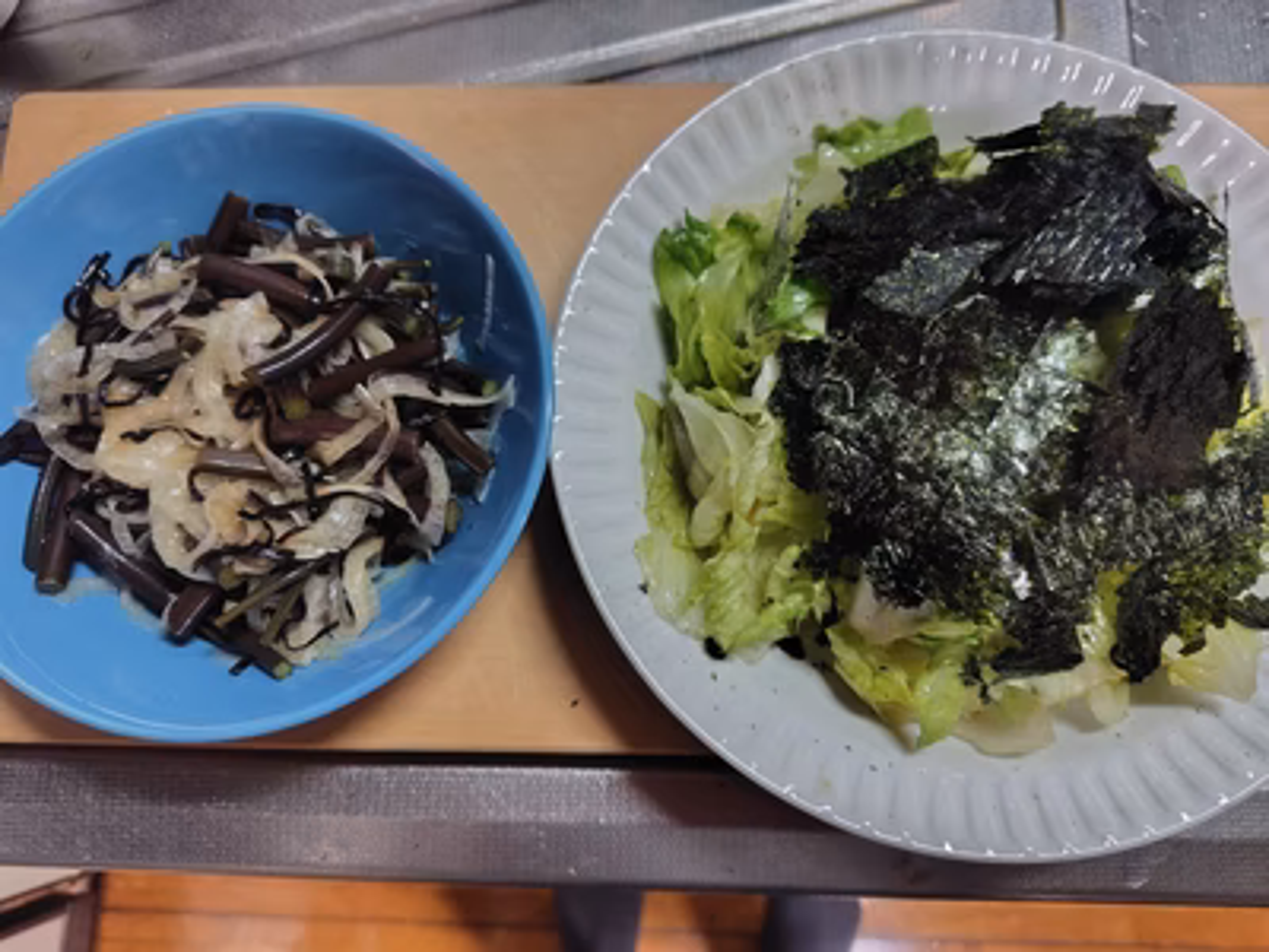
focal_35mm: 23
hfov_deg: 73.9
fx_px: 843
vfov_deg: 58.9
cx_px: 634
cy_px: 476
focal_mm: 5.6
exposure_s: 1/60
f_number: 1.9
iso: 1313
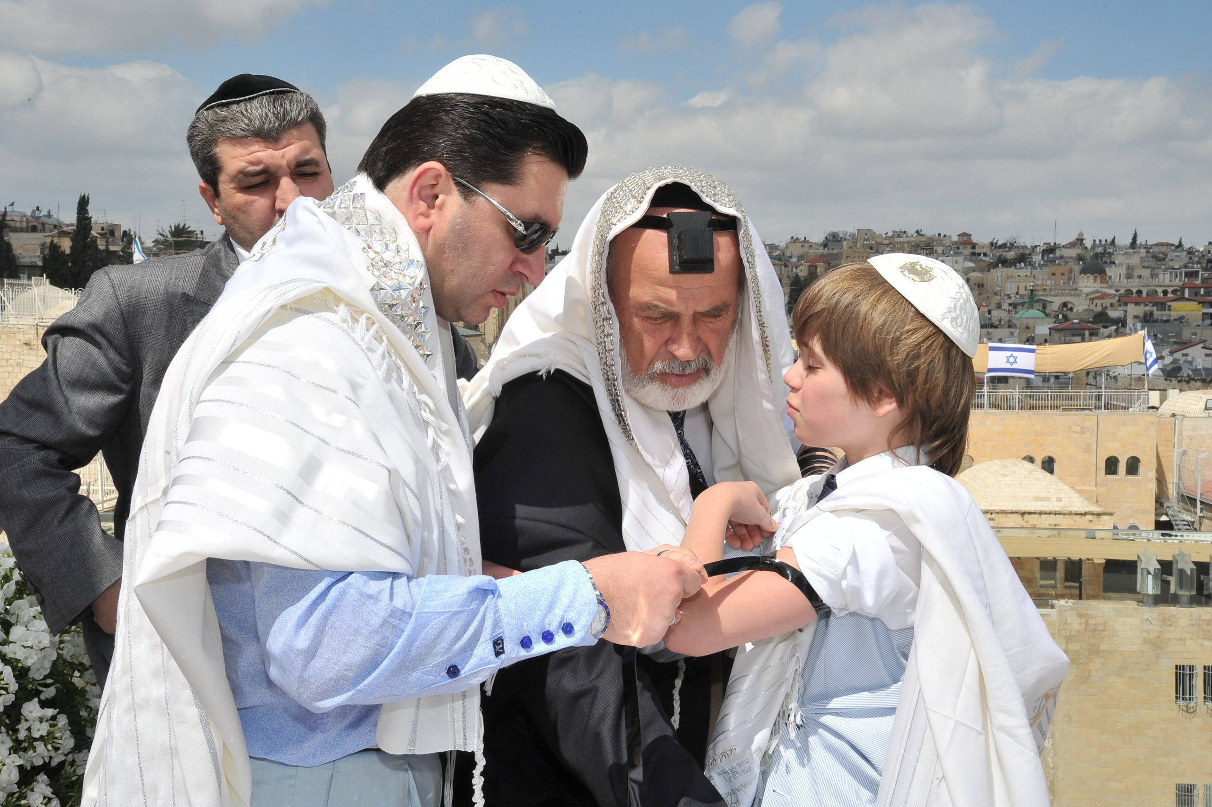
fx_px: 1615
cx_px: 606
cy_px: 404
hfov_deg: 41.1
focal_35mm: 48
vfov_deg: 28.1
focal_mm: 48
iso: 500
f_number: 22
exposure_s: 1/250
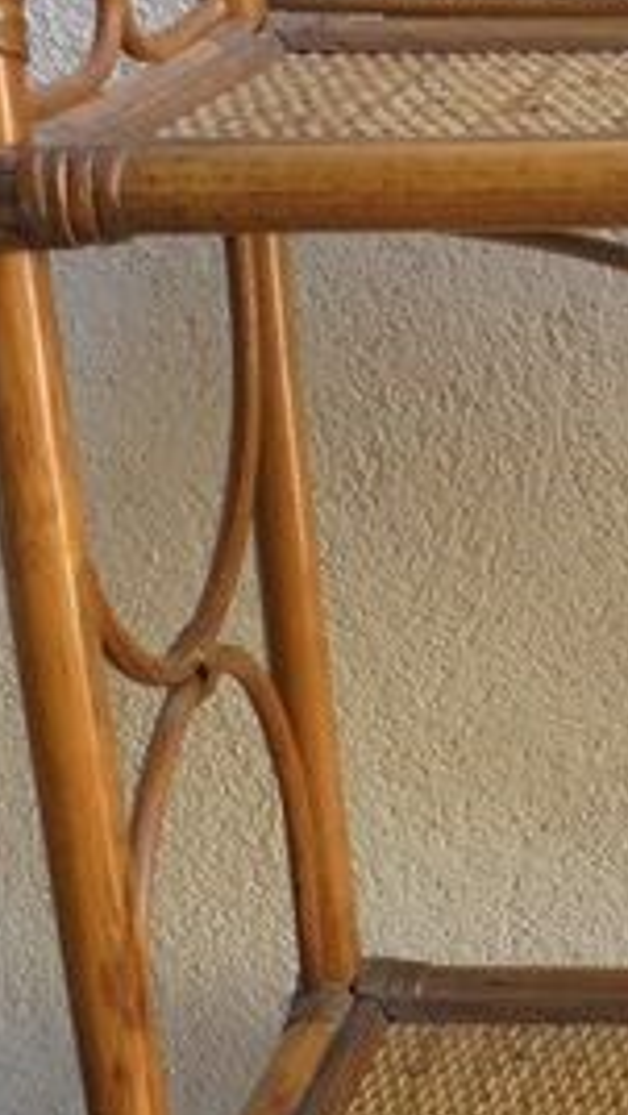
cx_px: 1054
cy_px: 882
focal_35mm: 95
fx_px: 2809
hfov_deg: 11.9
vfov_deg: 22.2
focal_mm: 4.6
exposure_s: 1/60
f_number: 3.5
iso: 100
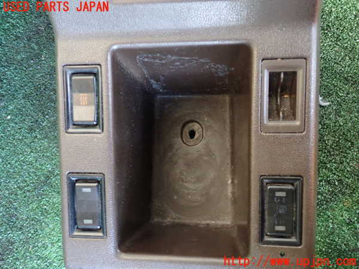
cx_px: 180
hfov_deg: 60.0
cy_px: 134
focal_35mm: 30
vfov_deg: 46.8
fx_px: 311
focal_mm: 5.4
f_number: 2.3
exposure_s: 1/15
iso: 800
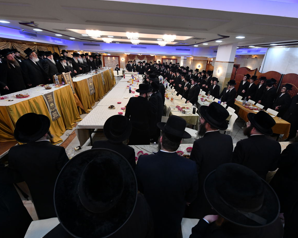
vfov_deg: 80.4
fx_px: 141
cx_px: 159
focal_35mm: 16
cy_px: 119
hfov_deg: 93.0
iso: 1600
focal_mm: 14
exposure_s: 1/100
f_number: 9
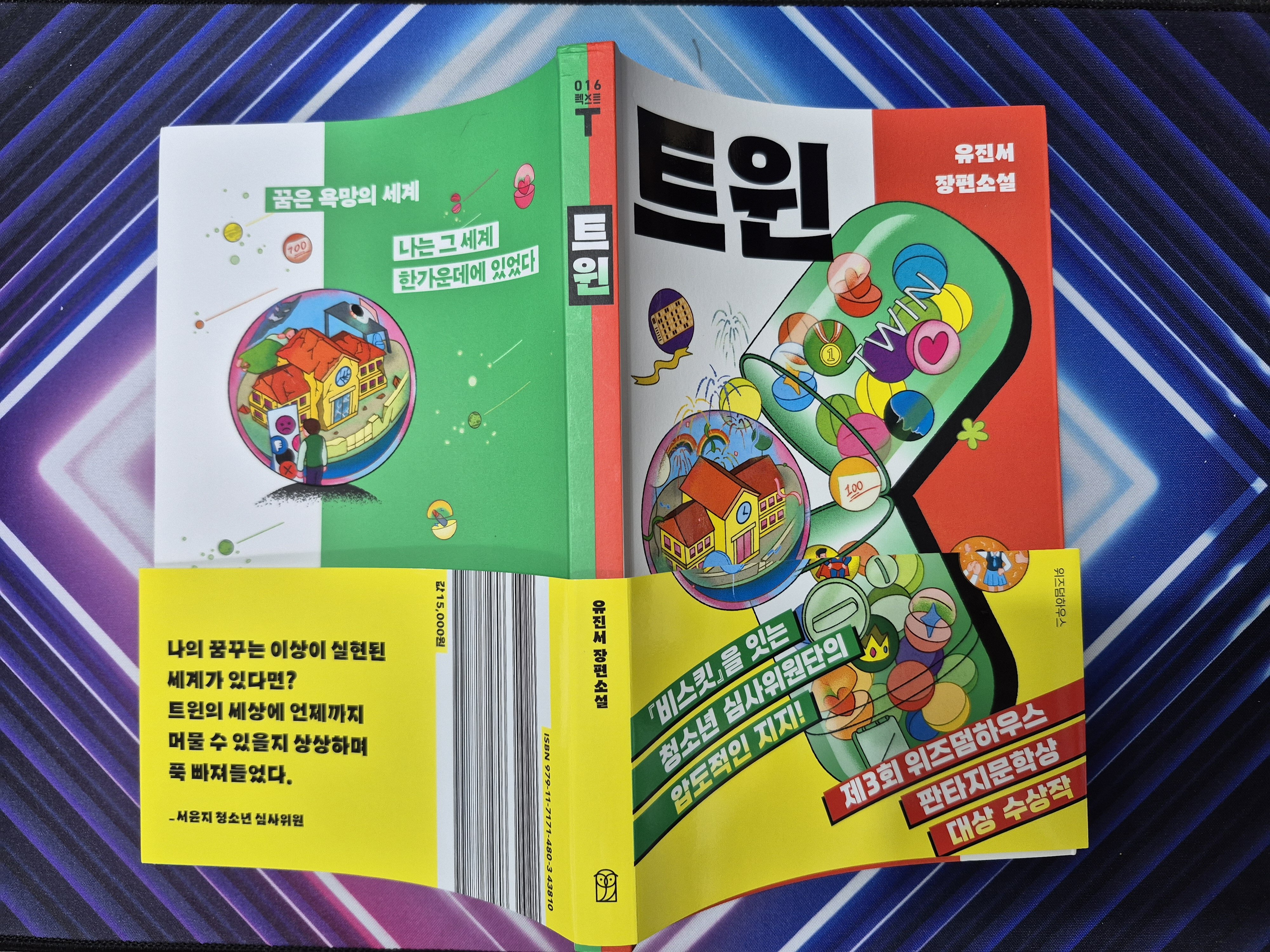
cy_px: 476
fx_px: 844
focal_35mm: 23
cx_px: 635
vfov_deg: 58.9
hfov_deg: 73.9
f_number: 1.8
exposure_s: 1/120
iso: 100
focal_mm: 5.4
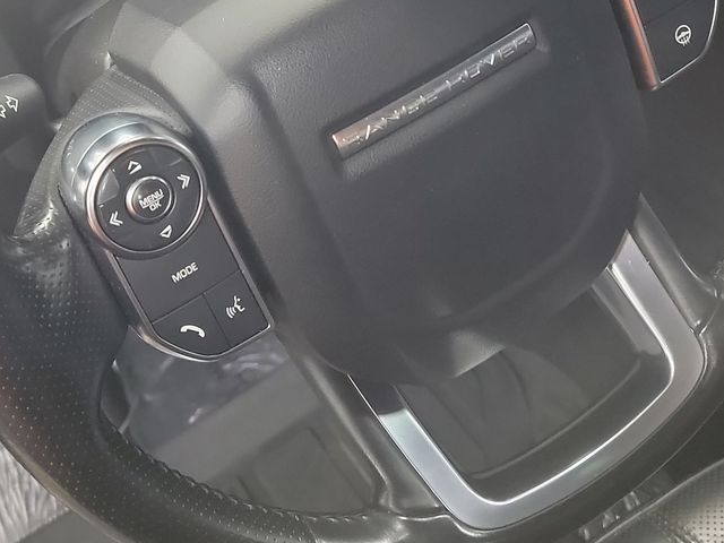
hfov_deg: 32.2
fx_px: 1255
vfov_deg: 23.9
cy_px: 72
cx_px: 325
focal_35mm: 60
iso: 878
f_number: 1.8
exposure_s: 1/39
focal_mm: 6.7
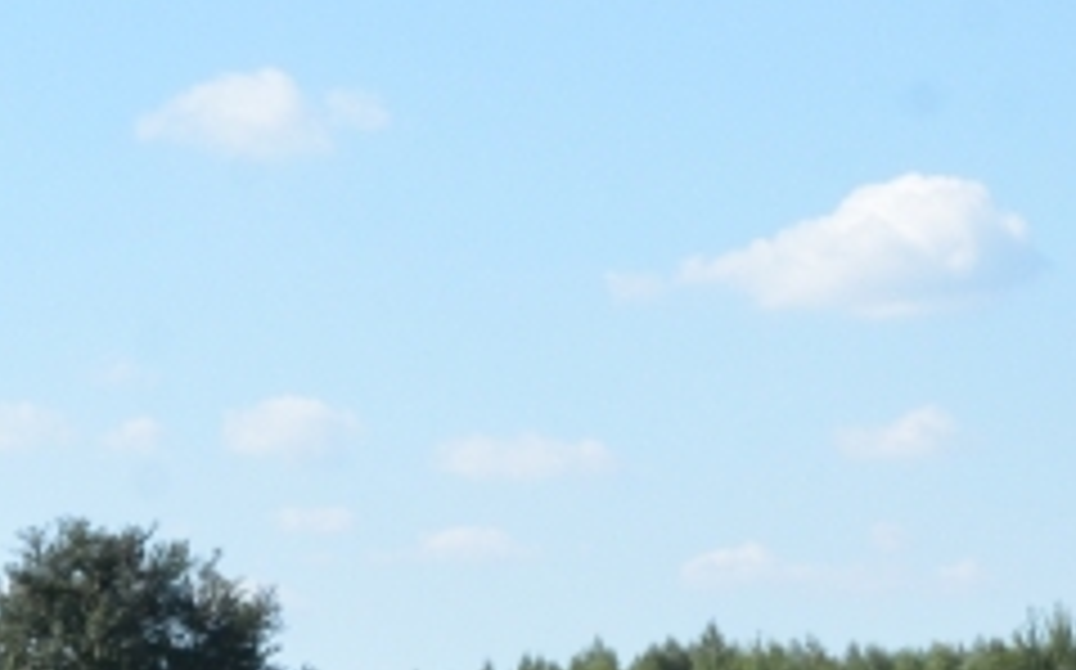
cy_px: 980
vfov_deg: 7.1
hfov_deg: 11.2
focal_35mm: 183
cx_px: 1274
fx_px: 5363
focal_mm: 28
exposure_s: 1/640
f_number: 13
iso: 1000
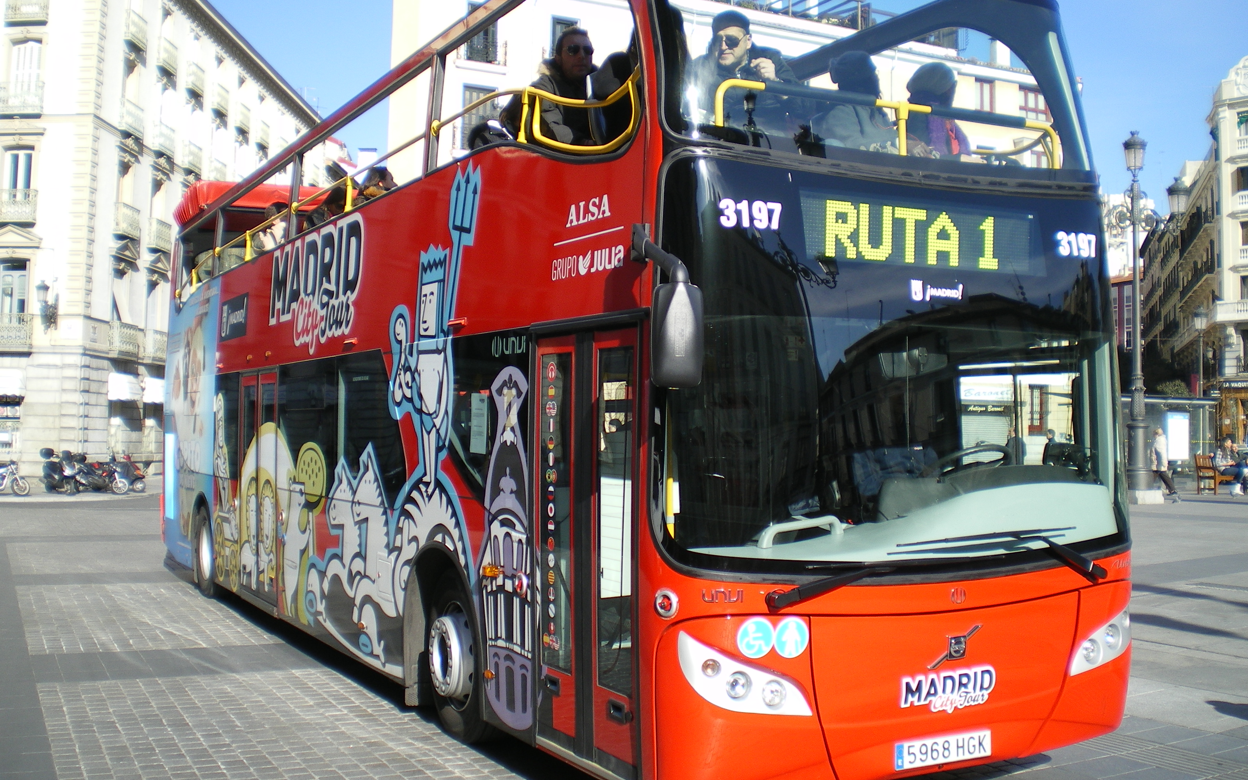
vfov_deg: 32.8
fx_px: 1326
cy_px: 379
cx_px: 625
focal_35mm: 39
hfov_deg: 50.4
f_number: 3.1
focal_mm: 6.3
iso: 50
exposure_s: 1/500
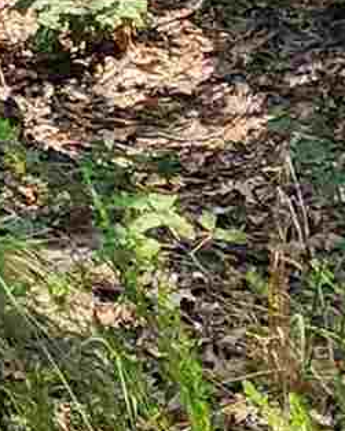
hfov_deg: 9.7
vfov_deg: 13.7
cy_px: -365
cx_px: -678
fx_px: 1583
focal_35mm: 124
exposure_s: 1/641
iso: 50
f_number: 2.2
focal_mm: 2.2
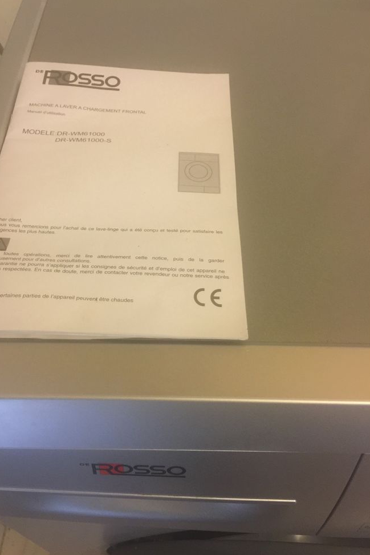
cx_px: 163
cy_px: 275
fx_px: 478
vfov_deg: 60.3
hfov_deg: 42.3
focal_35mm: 31
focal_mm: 4.15
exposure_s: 1/10
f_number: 2.2
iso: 125
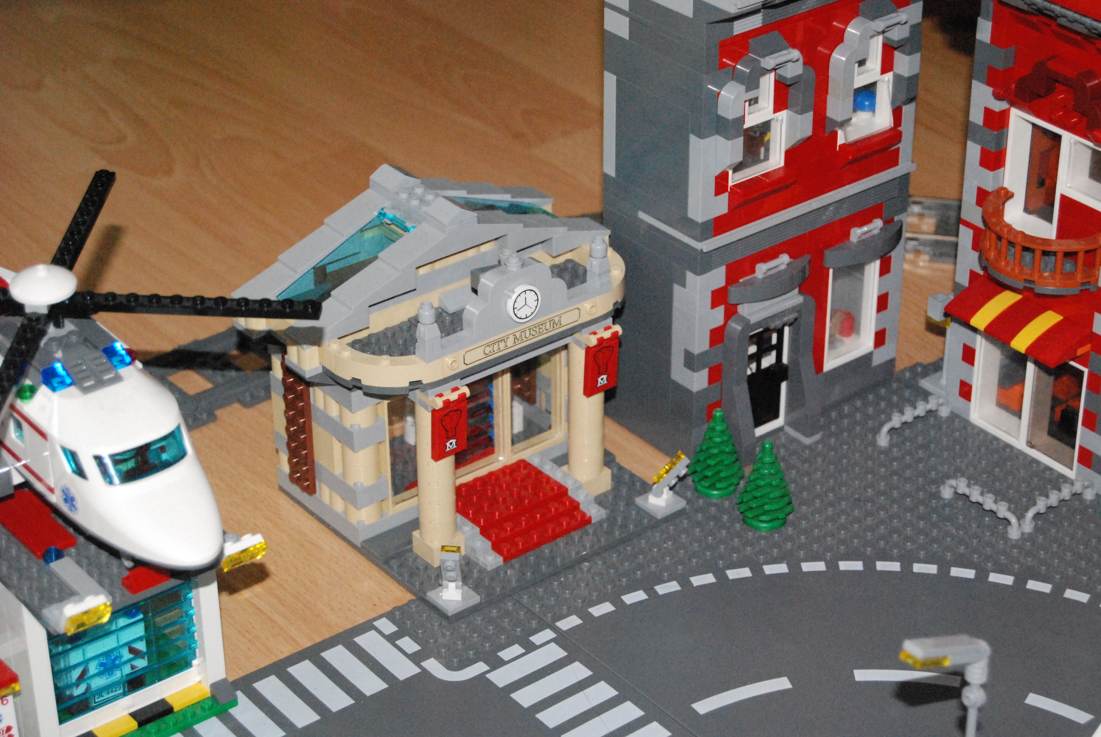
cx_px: 550
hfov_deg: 24.6
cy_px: 368
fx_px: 2526
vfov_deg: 16.6
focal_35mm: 82
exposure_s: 1/60
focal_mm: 55
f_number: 7.1
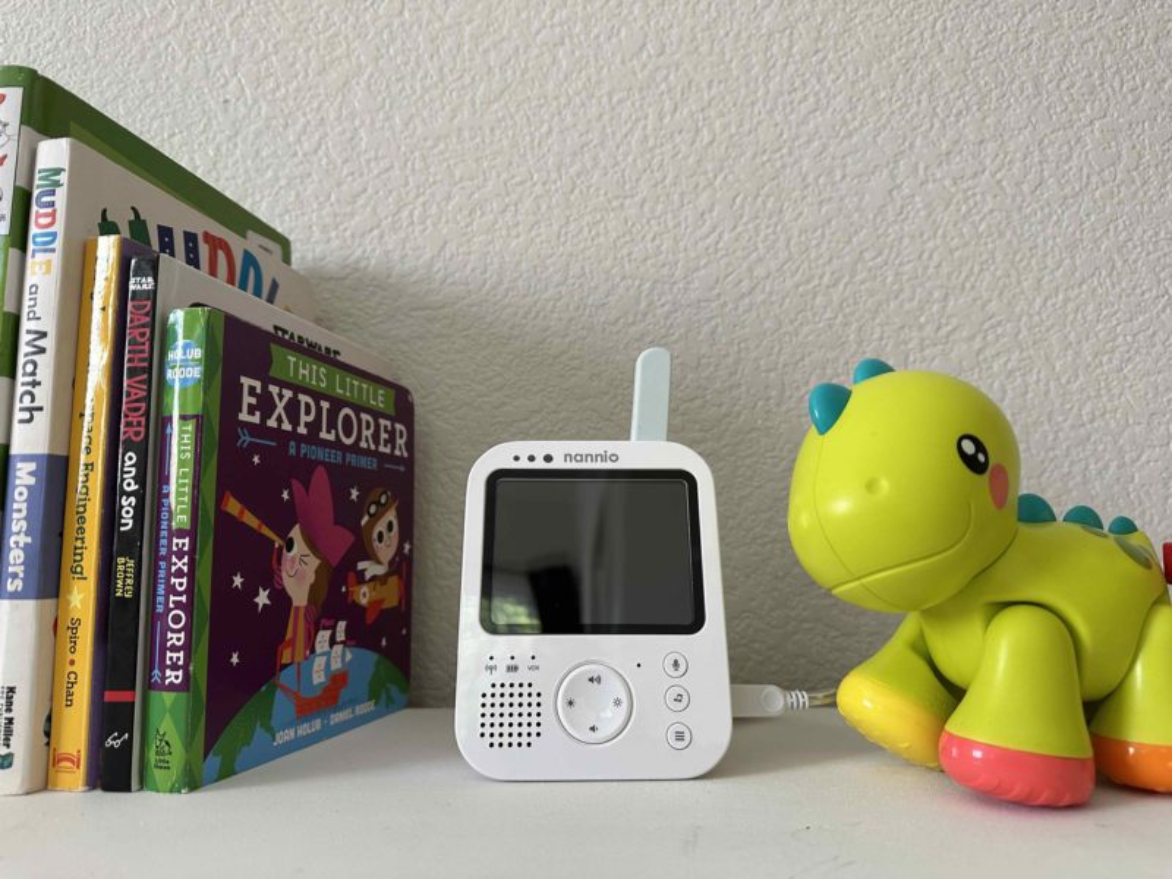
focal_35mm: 24
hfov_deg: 71.6
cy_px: 440
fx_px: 813
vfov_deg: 56.8
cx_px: 586
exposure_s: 1/68
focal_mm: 6.86
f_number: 1.78
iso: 250
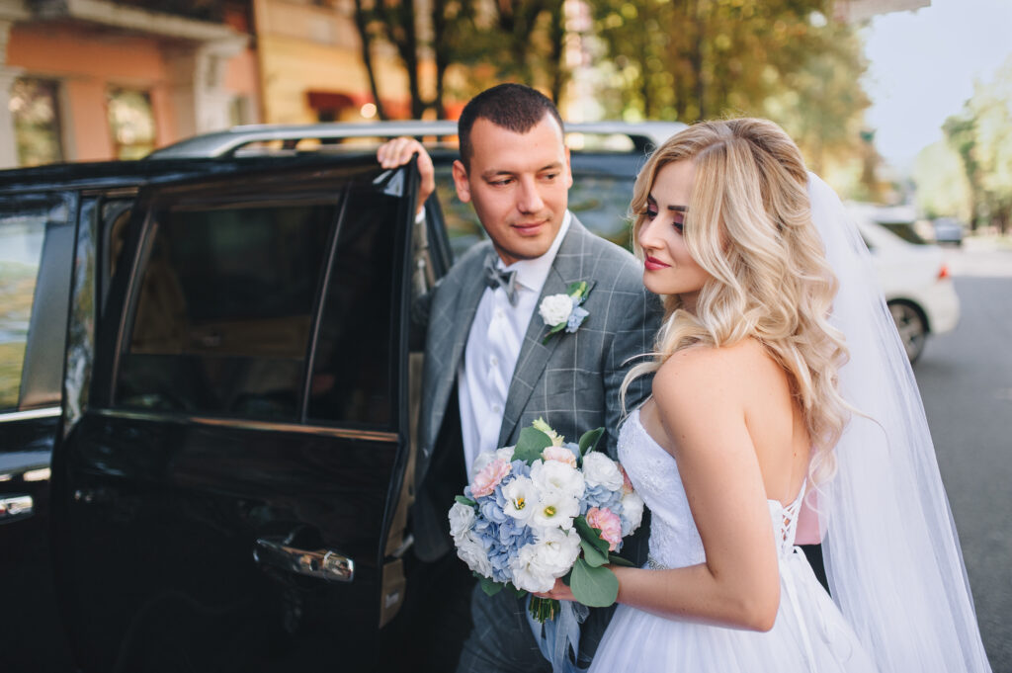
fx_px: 983
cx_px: 506
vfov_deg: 37.8
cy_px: 336
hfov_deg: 54.5
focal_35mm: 35
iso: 320
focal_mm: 35
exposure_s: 1/1250
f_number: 1.4
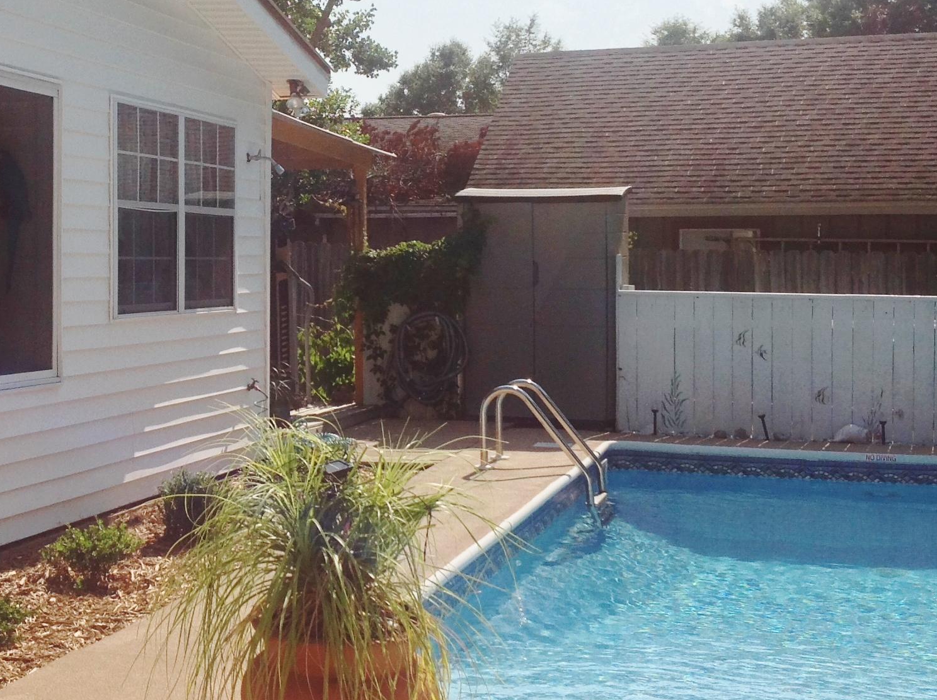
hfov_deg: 31.5
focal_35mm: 61
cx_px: 307
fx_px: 1649
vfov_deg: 23.9
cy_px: 275
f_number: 2.4
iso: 50
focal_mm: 4.28
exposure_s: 1/3367
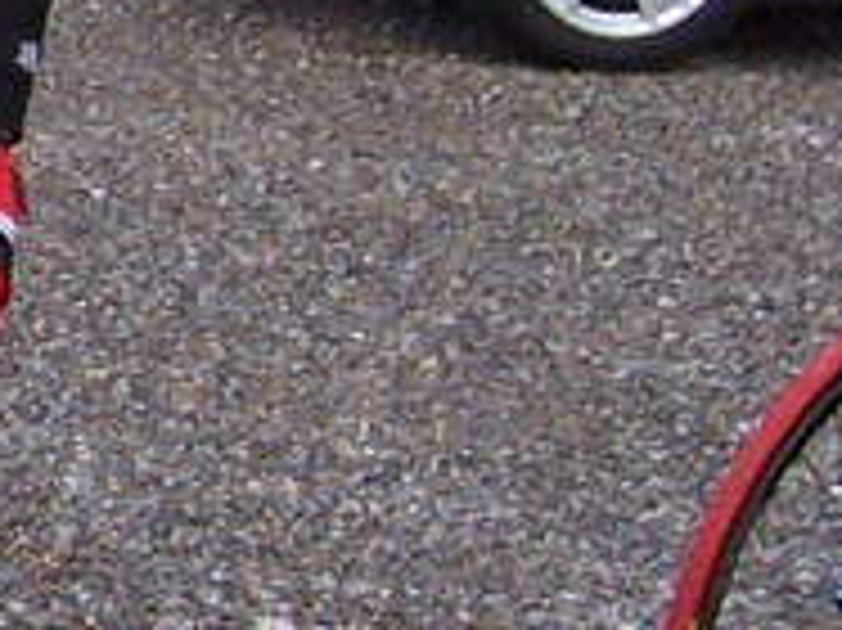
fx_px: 6515
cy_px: -54
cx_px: -1396
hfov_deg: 6.9
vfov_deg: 5.5
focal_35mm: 268
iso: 80
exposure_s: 1/350
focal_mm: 8.2
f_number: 4
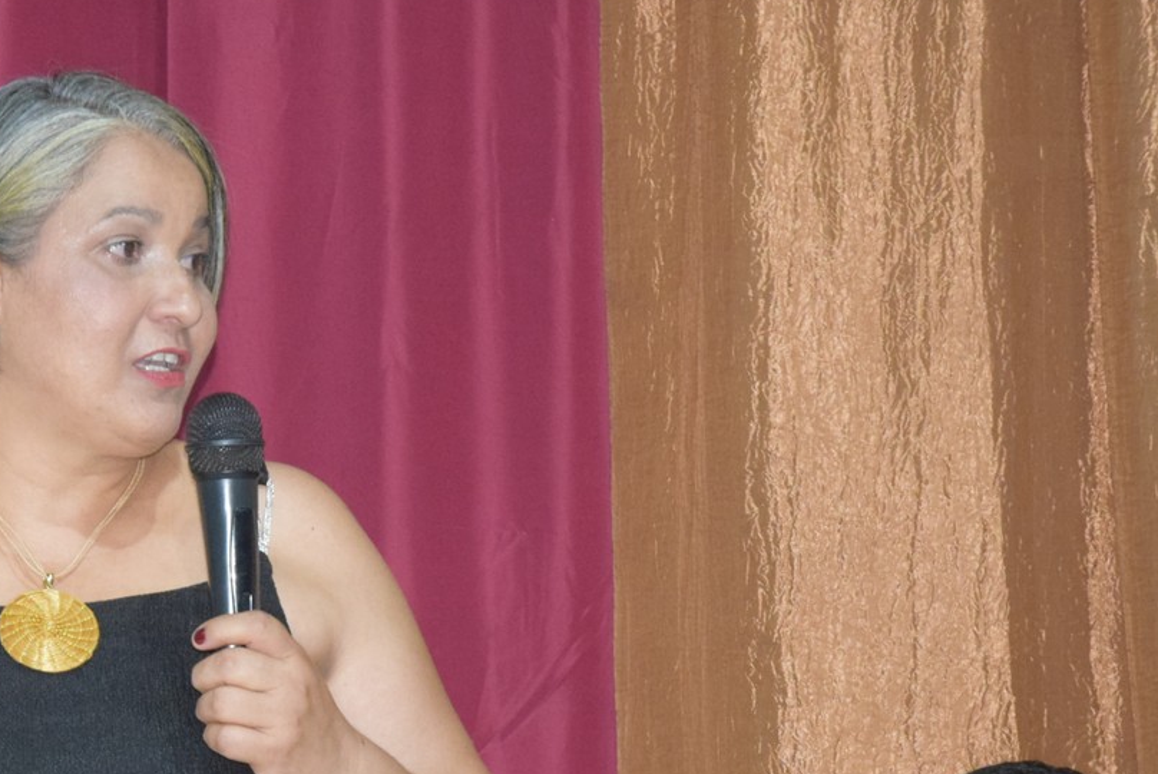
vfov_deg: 8.1
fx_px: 5408
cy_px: 745
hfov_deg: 12.1
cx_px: 57
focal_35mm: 168
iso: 3200
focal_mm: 55
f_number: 4.5
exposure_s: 1/60
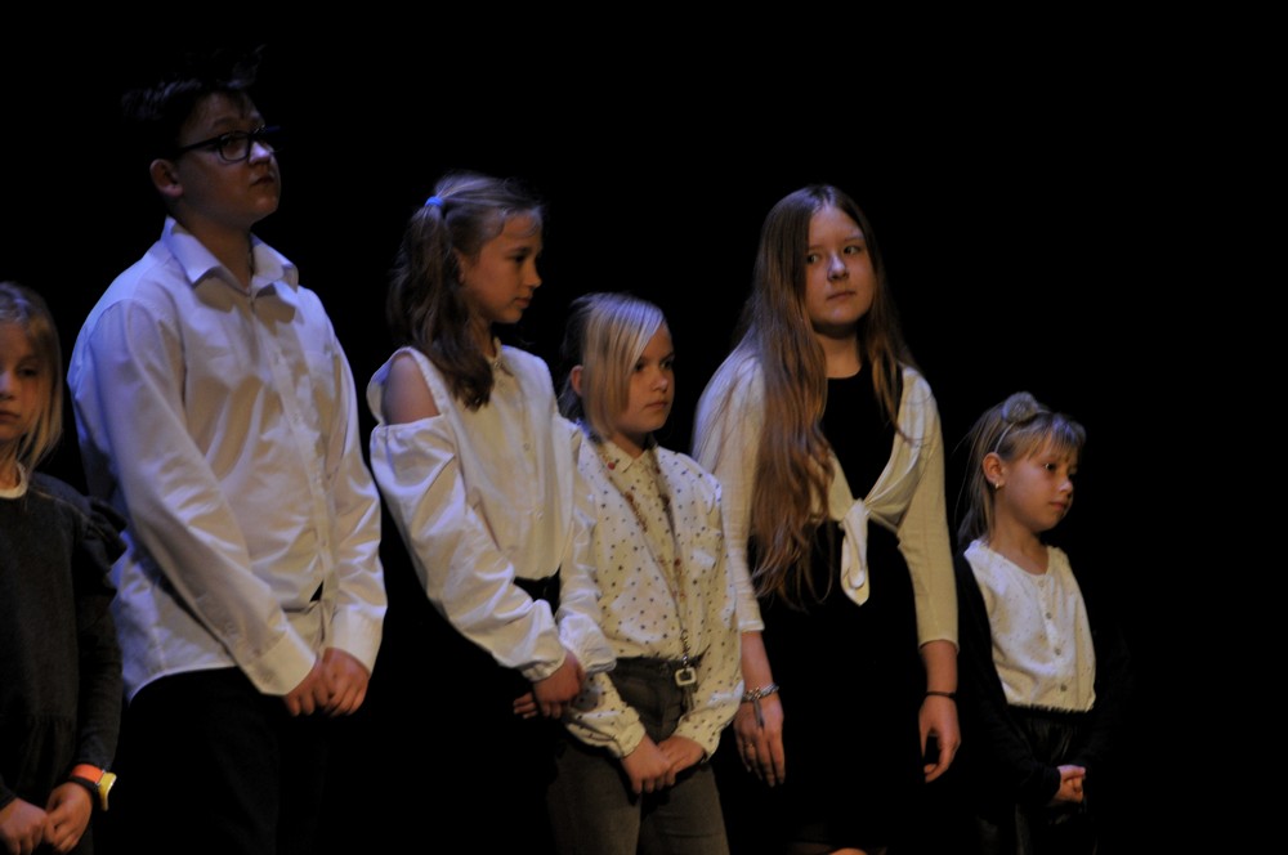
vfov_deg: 8.7
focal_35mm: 158
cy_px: 428
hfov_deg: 13.1
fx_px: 5628
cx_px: 644
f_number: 5.6
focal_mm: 105
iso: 720
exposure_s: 1/30
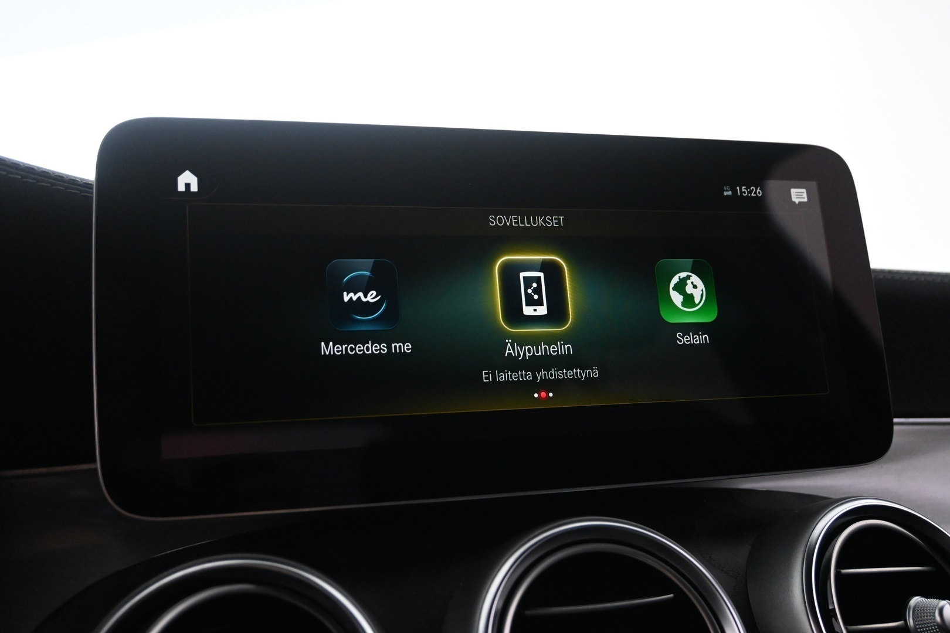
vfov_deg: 36.9
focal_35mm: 36
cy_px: 316
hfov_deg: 53.1
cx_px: 475
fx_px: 950
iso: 2500
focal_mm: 24
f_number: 4.2
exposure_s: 1/50
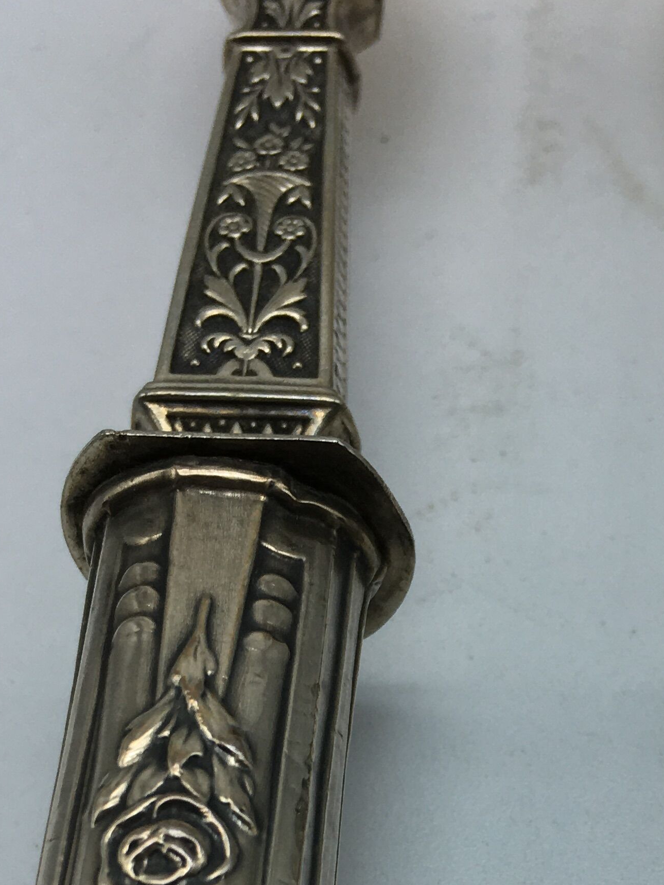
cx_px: 575
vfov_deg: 26.2
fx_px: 1739
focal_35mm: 68
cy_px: 985
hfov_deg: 21.2
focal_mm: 4.15
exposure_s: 1/343
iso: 25
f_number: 2.2
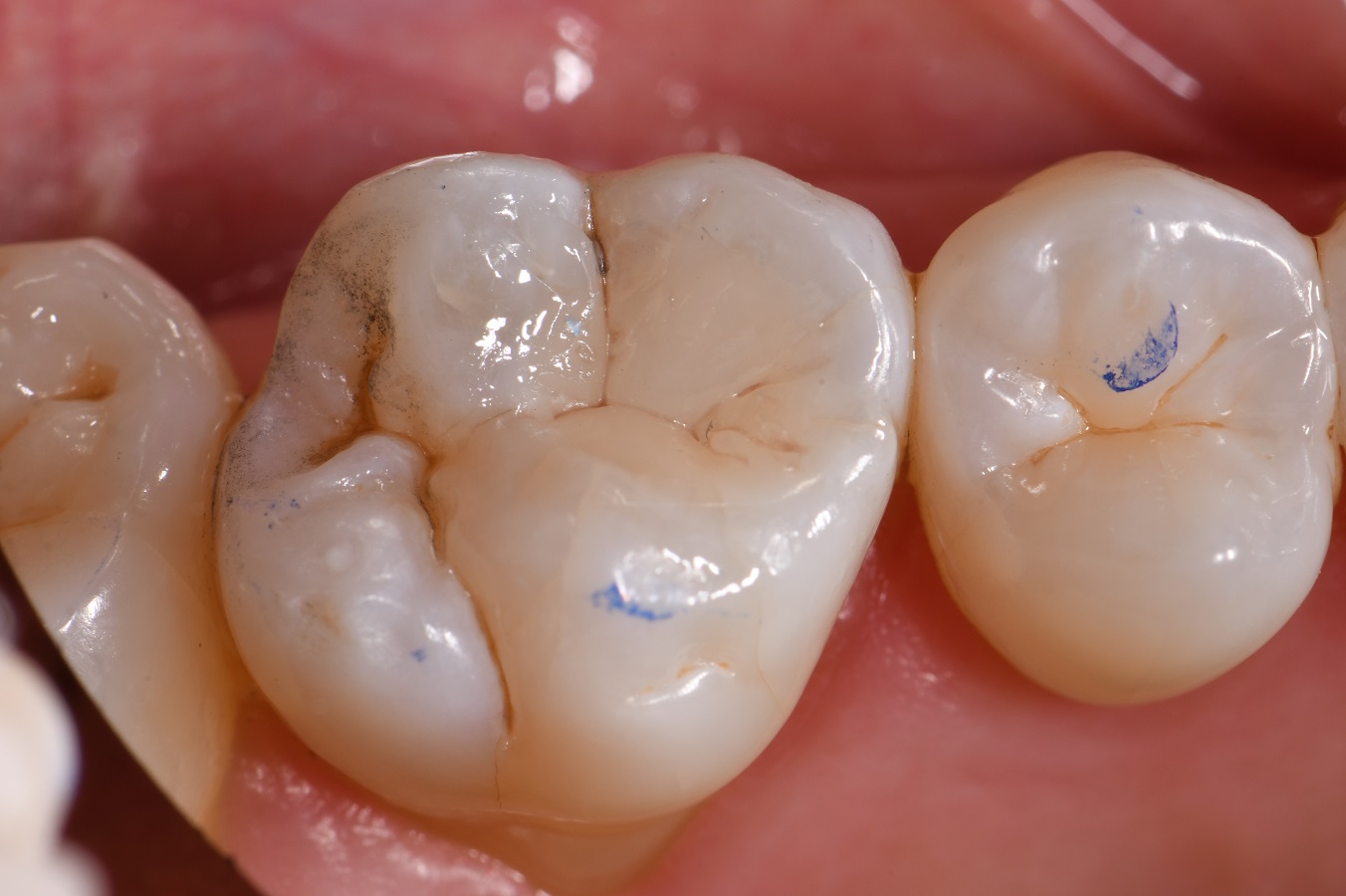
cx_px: 673
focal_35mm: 157
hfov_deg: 13.1
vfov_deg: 8.7
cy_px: 448
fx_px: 5867
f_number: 32
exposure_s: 1/160
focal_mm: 105
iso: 200
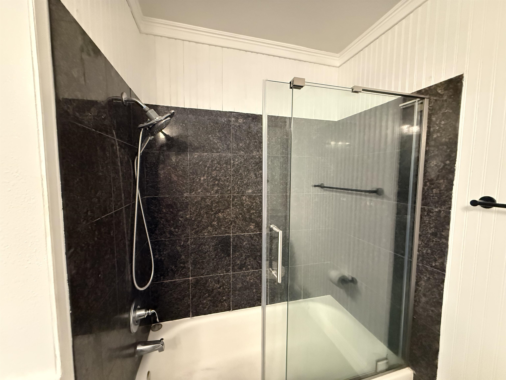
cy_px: 190
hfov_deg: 102.1
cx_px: 253
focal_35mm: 14
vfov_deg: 85.7
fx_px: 205
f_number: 2.2
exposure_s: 1/60
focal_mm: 2.22
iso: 1250
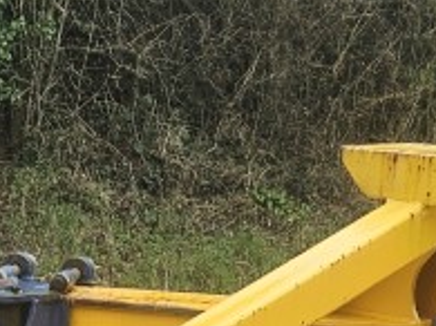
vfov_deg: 10.6
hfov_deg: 16.3
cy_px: 775
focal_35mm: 121
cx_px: 157
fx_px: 1523
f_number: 1.8
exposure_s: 1/180
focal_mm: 5.4
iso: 32
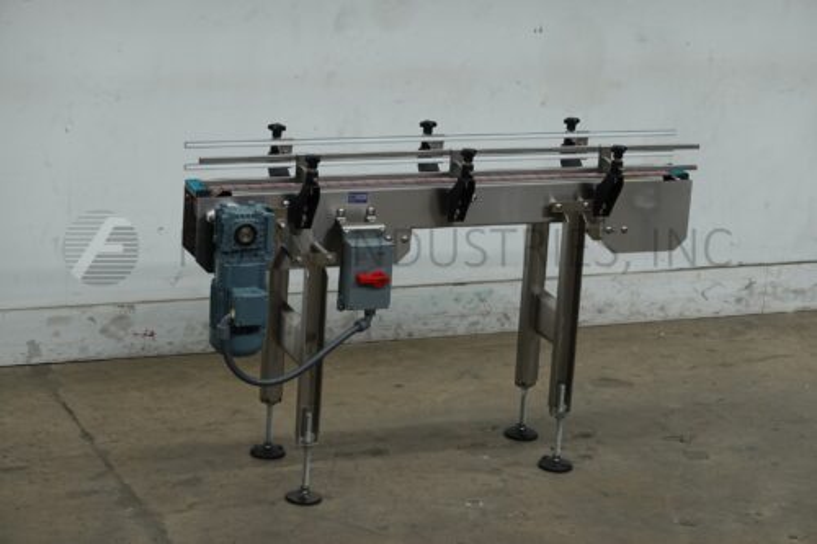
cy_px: 272
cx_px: 408
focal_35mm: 102
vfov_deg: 13.4
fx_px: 2314
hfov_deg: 20.0
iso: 400
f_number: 4
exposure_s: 1/125
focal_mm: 37.41
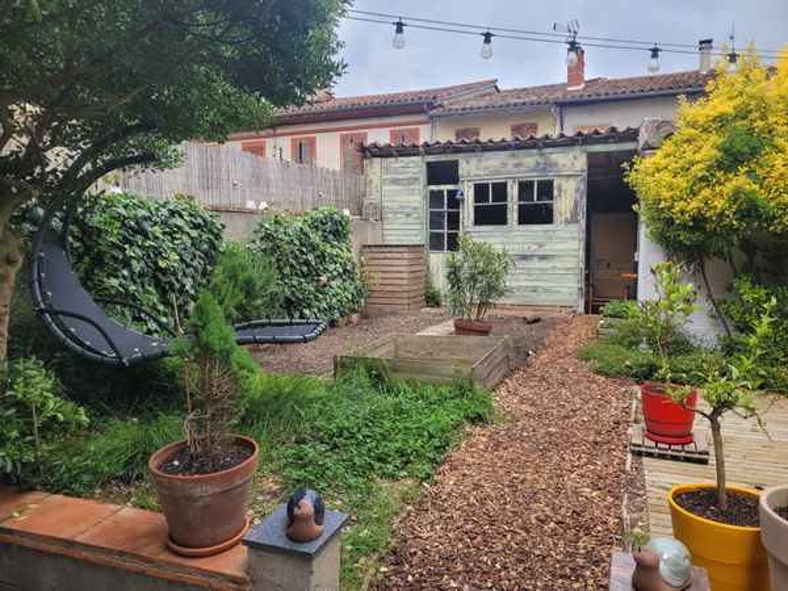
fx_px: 592
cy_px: 296
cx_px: 394
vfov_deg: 53.1
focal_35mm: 26
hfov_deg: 67.3
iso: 40
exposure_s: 1/1053
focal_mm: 5.4
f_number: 1.8
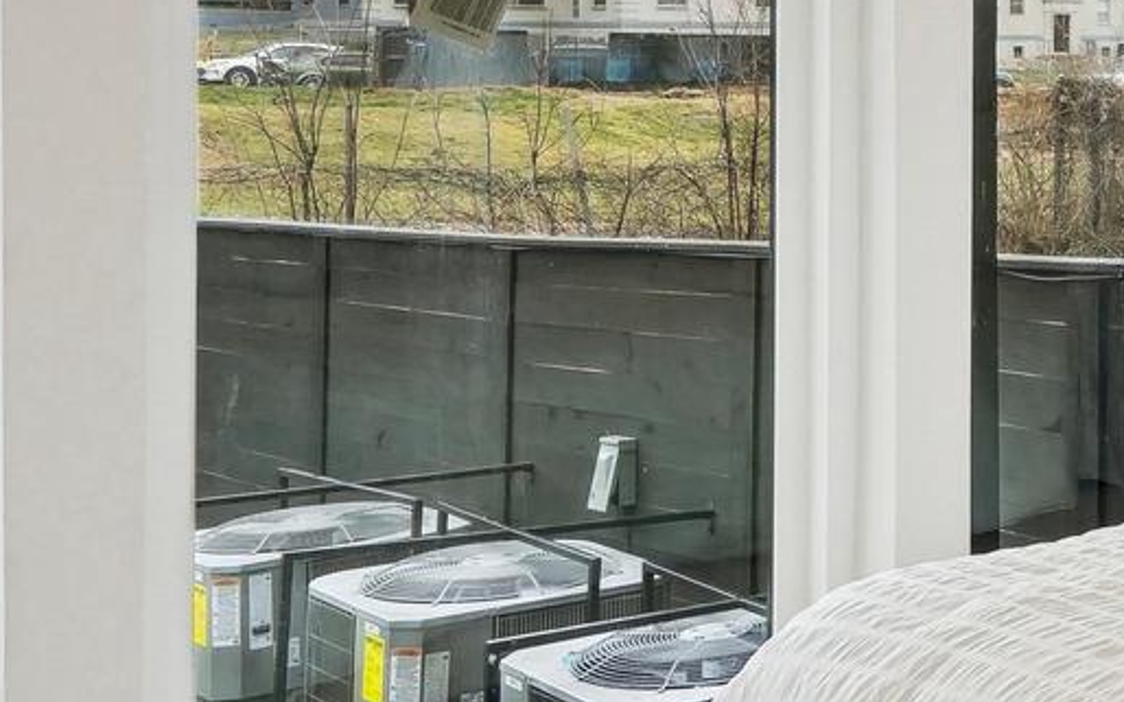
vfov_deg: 19.5
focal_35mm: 65
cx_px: 1760
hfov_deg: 23.8
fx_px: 1991
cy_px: 12
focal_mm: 16
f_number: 9
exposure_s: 1/100
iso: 640
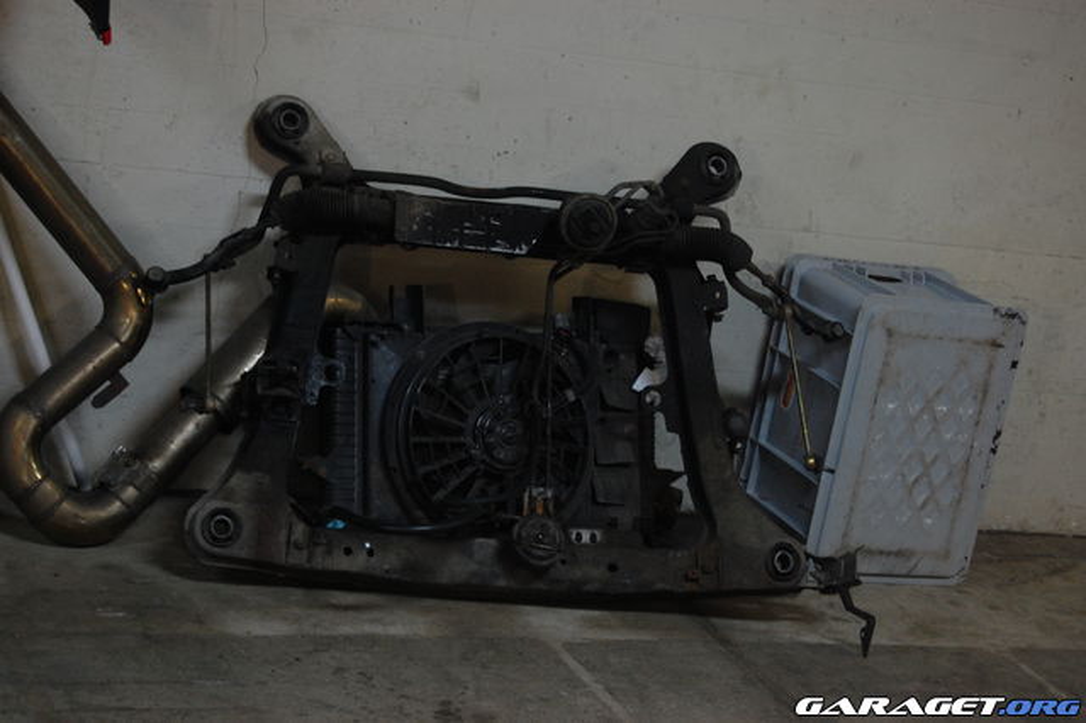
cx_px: 543
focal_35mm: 82
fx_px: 2487
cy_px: 362
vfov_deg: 16.5
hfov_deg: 24.6
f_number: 5.6
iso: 800
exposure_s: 1/13
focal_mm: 55
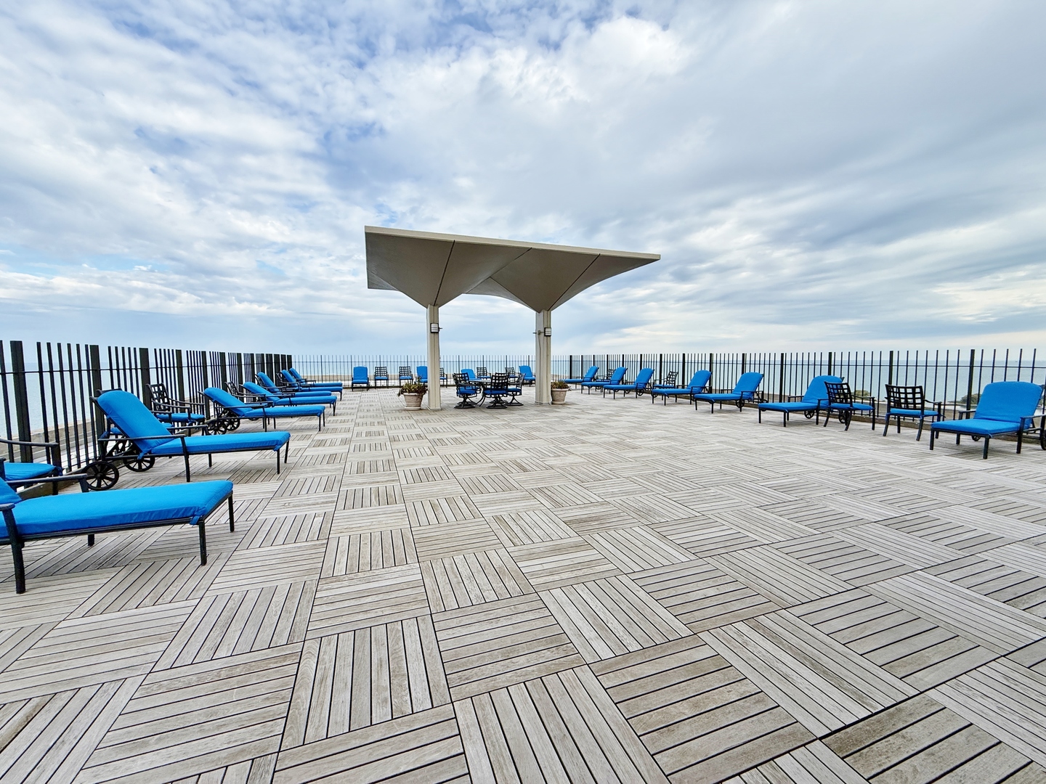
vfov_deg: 85.7
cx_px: 523
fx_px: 423
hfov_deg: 102.1
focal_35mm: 14
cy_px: 392
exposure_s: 1/2024
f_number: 2.2
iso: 50
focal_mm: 2.22
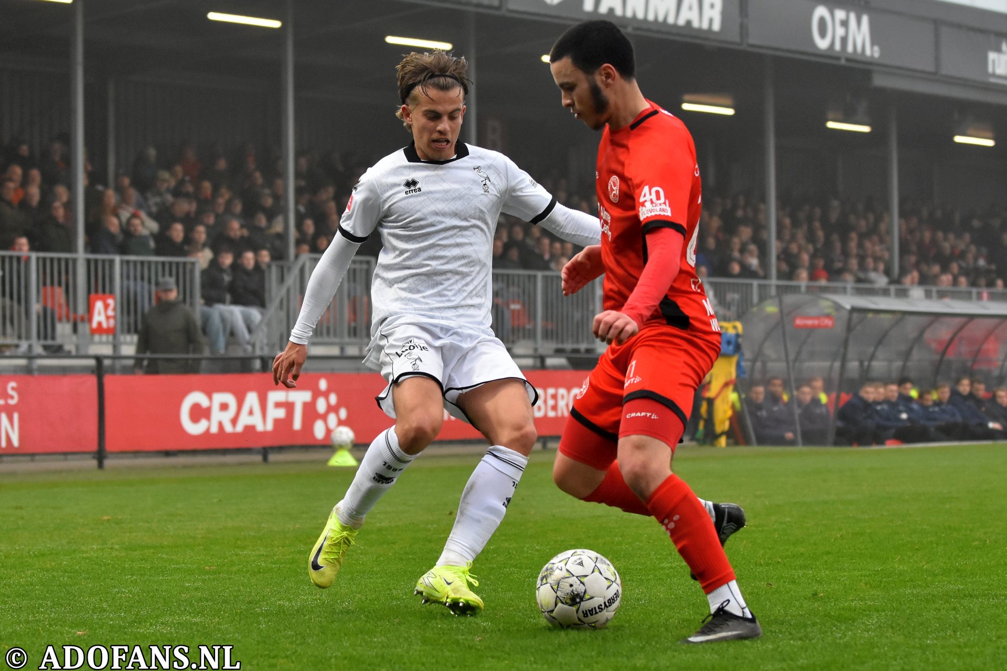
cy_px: 336
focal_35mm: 105
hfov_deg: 19.5
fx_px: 2937
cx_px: 504
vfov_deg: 13.0
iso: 1600
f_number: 3.5
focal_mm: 70
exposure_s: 1/1000
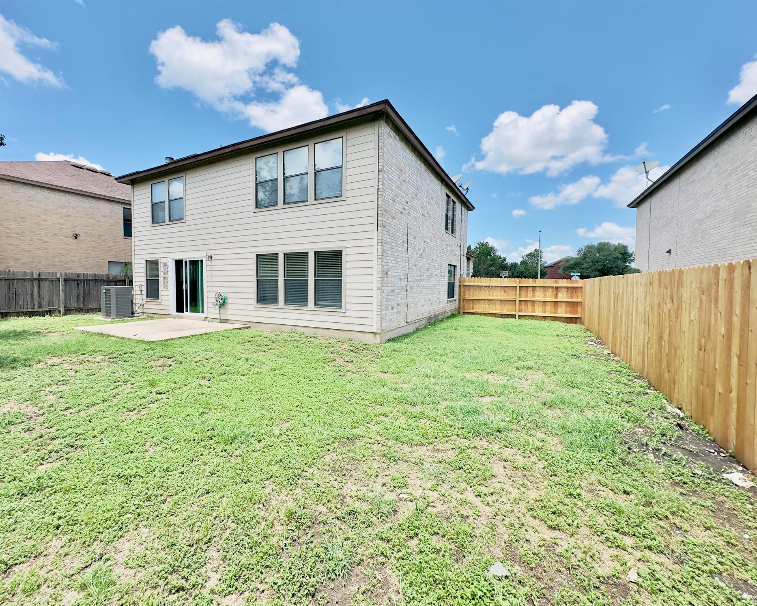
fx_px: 336
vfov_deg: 84.0
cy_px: 297
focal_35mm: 15
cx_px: 351
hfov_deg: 96.6
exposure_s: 1/1092
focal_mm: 2.22
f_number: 2.2
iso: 40
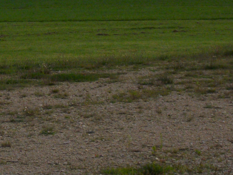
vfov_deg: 4.6
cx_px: -14
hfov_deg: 6.1
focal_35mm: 323
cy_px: -46
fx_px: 2174
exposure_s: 1/125
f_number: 5.3
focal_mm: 17.1
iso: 125
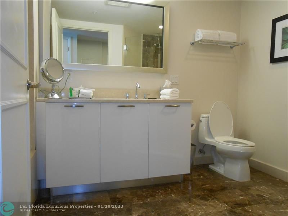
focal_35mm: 26
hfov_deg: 67.3
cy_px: 108
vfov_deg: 53.1
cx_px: 144
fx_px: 216
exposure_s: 1/30
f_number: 3.5
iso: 320
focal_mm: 4.6
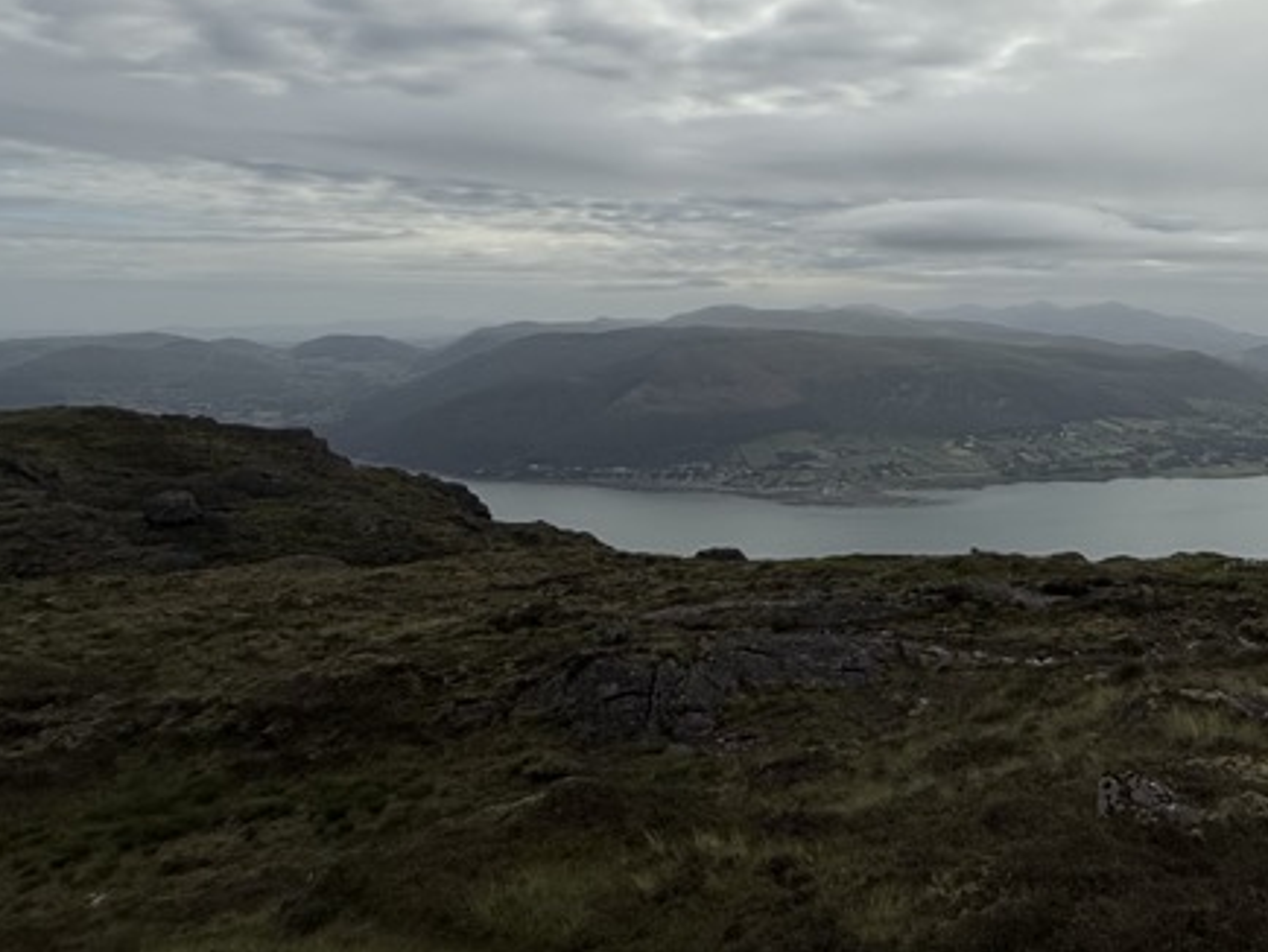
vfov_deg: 40.8
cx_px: 1052
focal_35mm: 33
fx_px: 1209
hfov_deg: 51.1
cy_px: 164
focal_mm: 2.22
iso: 50
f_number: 2.2
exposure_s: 1/4762
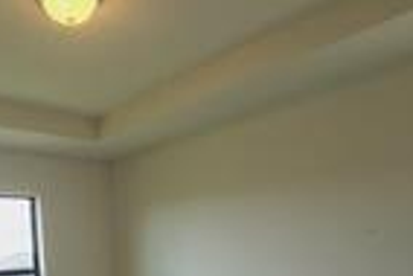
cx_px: 128
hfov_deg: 49.5
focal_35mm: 38
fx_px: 436
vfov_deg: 31.7
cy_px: 293
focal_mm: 1.74
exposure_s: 1/120
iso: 40
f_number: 2.2
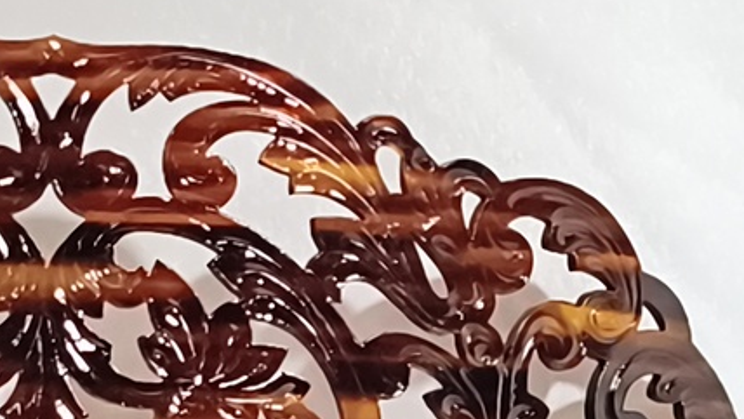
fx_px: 8367
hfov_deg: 5.1
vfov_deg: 2.8
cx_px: 19
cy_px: 965
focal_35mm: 424
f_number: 2
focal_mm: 8.8
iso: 3200
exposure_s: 1/800
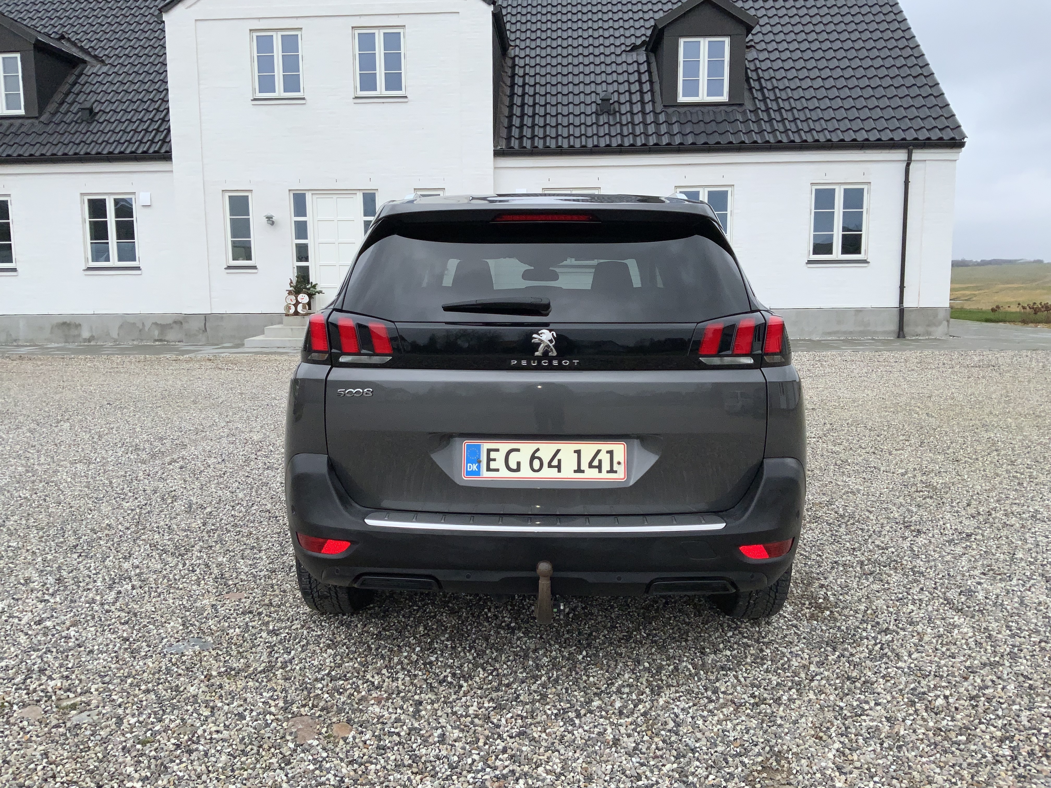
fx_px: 880
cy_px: 394
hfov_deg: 61.7
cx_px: 526
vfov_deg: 48.2
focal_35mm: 29
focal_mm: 3
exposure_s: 1/435
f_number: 1.8
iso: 16
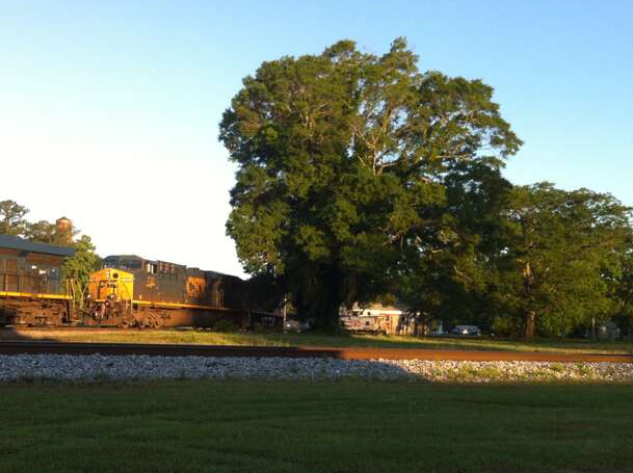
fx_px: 840
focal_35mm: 46
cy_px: 296
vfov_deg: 31.3
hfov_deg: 41.2
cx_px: 266
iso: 80
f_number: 2.8
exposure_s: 1/277
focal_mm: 3.85
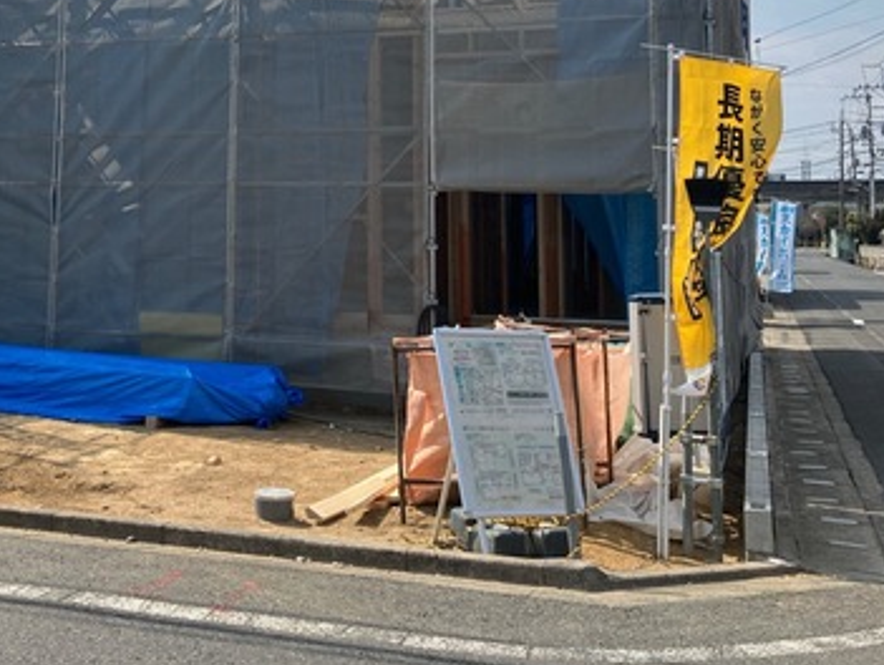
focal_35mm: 51
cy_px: 81
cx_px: 222
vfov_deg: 27.7
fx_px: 1304
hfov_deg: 36.6
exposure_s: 1/2024
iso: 32
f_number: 1.8
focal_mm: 3.99
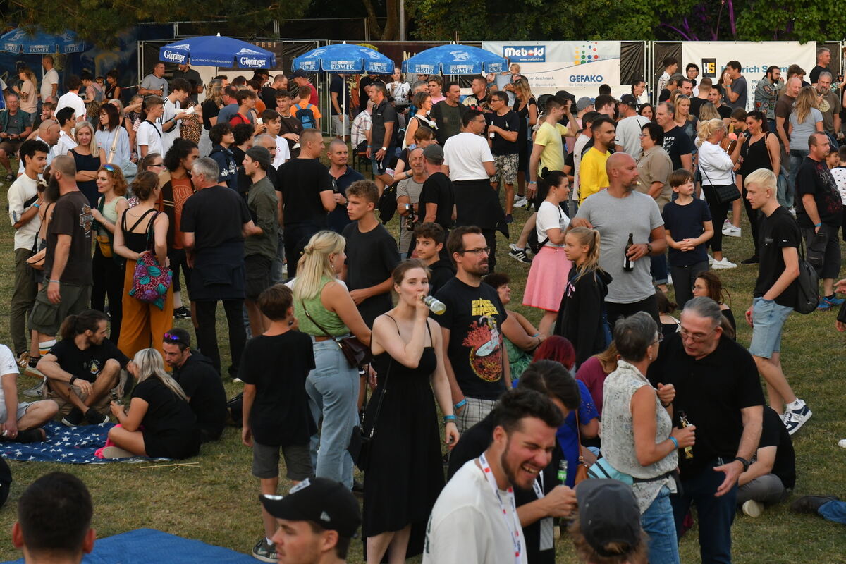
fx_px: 2185
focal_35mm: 93
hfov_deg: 21.9
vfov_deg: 14.7
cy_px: 282
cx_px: 423
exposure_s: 1/200
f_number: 7.1
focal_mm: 62
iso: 800
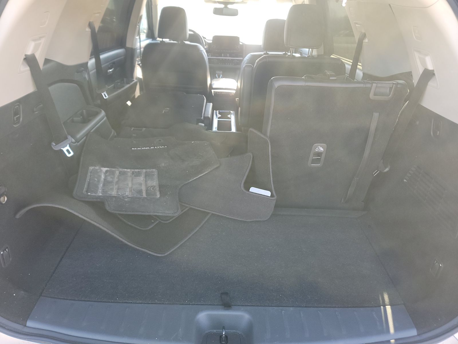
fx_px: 318
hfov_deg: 71.6
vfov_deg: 56.8
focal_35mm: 24
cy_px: 172
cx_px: 229
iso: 87
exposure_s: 1/59
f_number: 1.8
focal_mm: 6.7
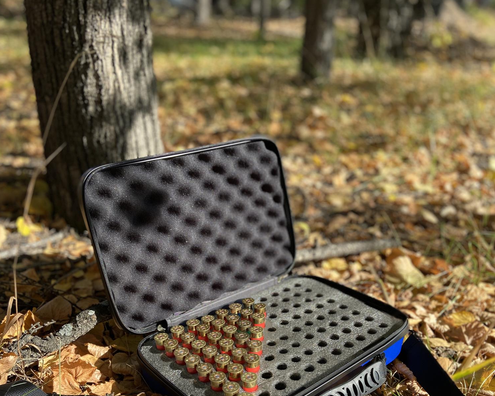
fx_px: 498
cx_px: 247
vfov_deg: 42.3
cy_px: 288
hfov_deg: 52.9
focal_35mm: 34
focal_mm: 4.25
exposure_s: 1/805
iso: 32
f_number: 1.8
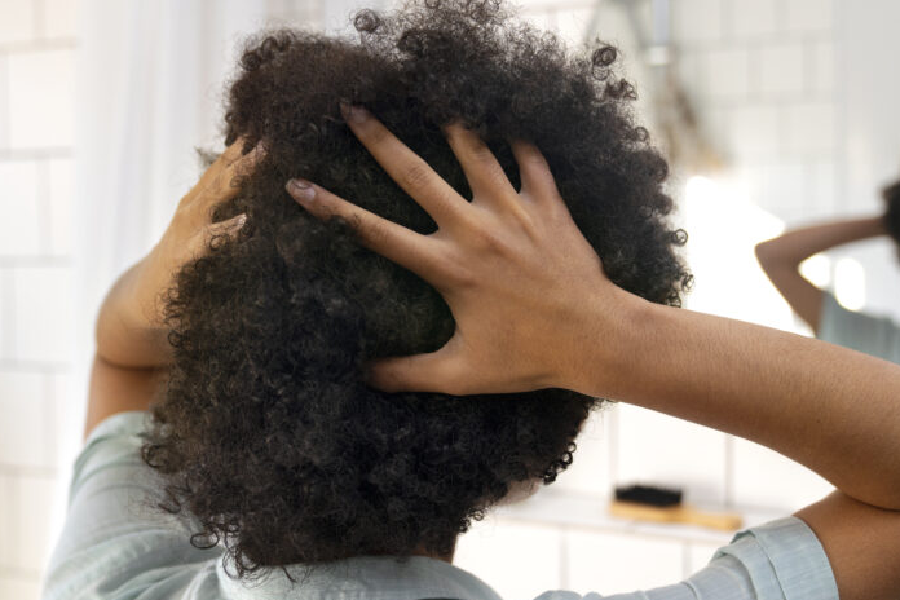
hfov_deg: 37.2
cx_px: 583
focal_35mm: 53
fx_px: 1325
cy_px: 285
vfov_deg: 25.5
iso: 400
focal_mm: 36
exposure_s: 1/200
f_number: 3.2
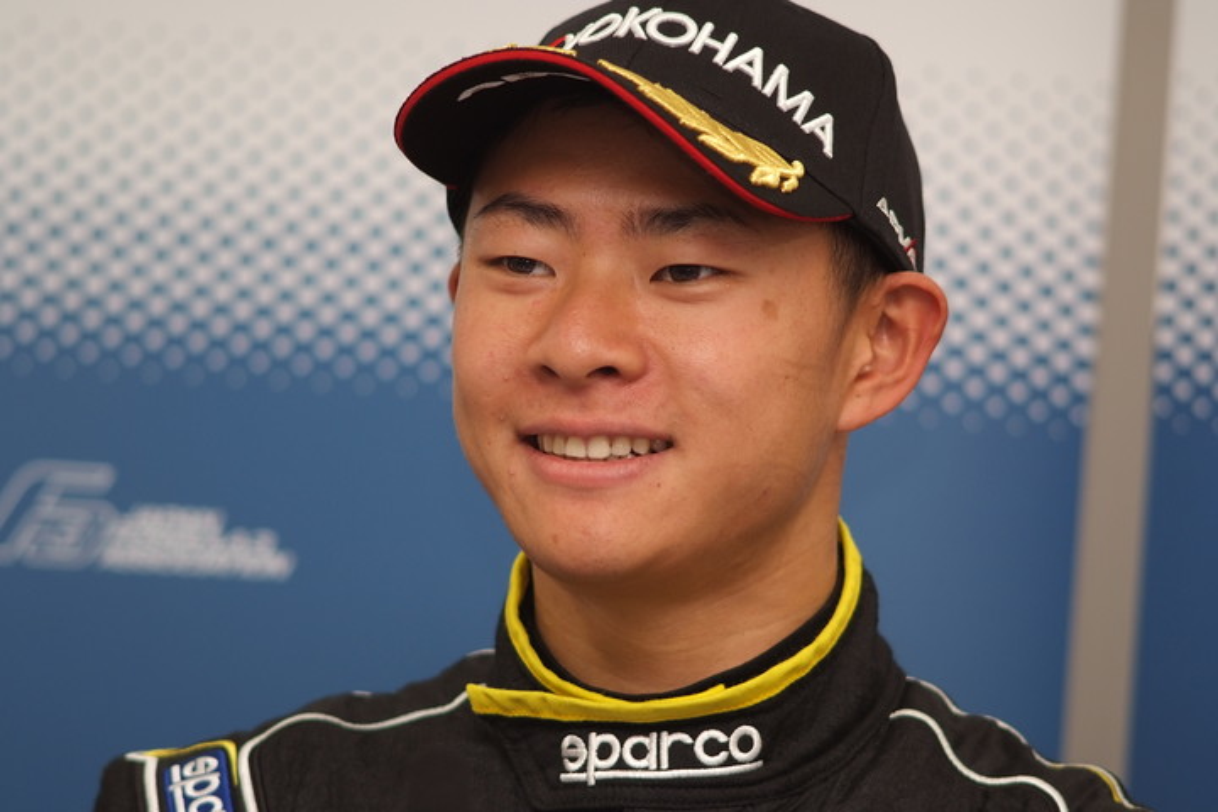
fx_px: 9134
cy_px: 406
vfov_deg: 5.1
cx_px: 609
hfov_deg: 7.6
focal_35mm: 270
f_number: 2.8
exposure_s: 1/250
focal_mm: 180
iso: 400
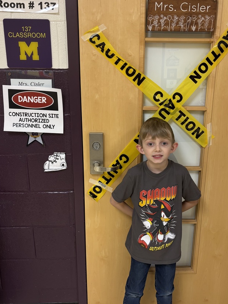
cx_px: 121
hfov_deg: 44.1
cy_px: 163
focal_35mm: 32
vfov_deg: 56.8
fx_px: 281
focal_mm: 5.96
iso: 160
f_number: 1.6
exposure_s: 1/60
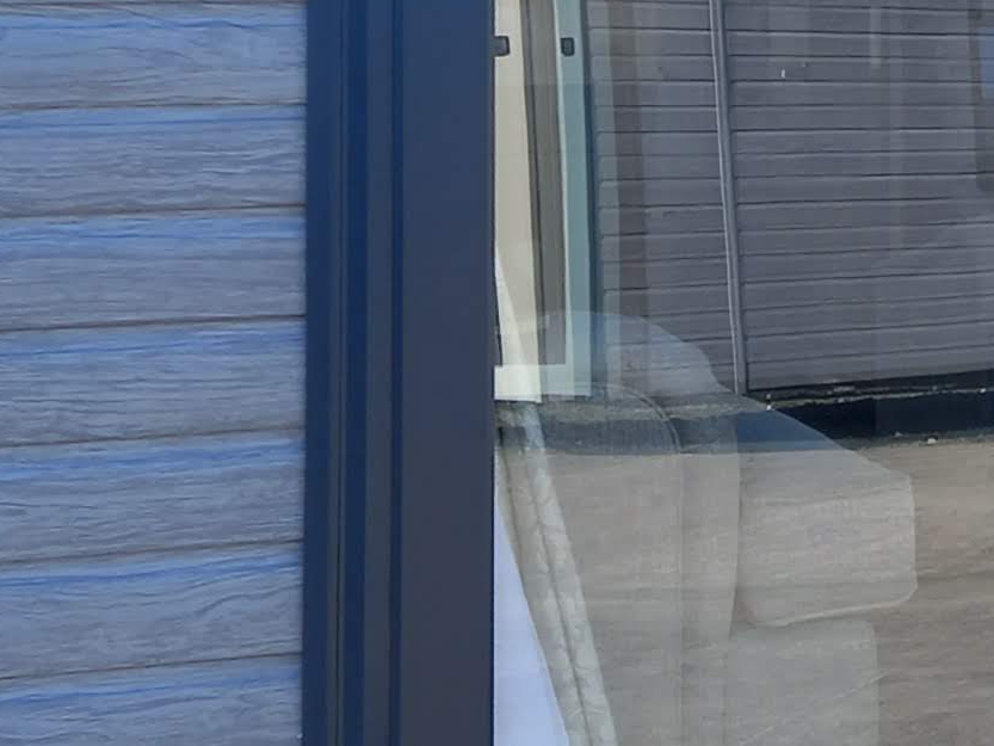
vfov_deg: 12.1
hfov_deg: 15.6
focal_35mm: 120
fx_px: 3446
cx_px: 1291
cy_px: -129
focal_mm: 4.6
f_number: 2
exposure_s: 1/141
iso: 25
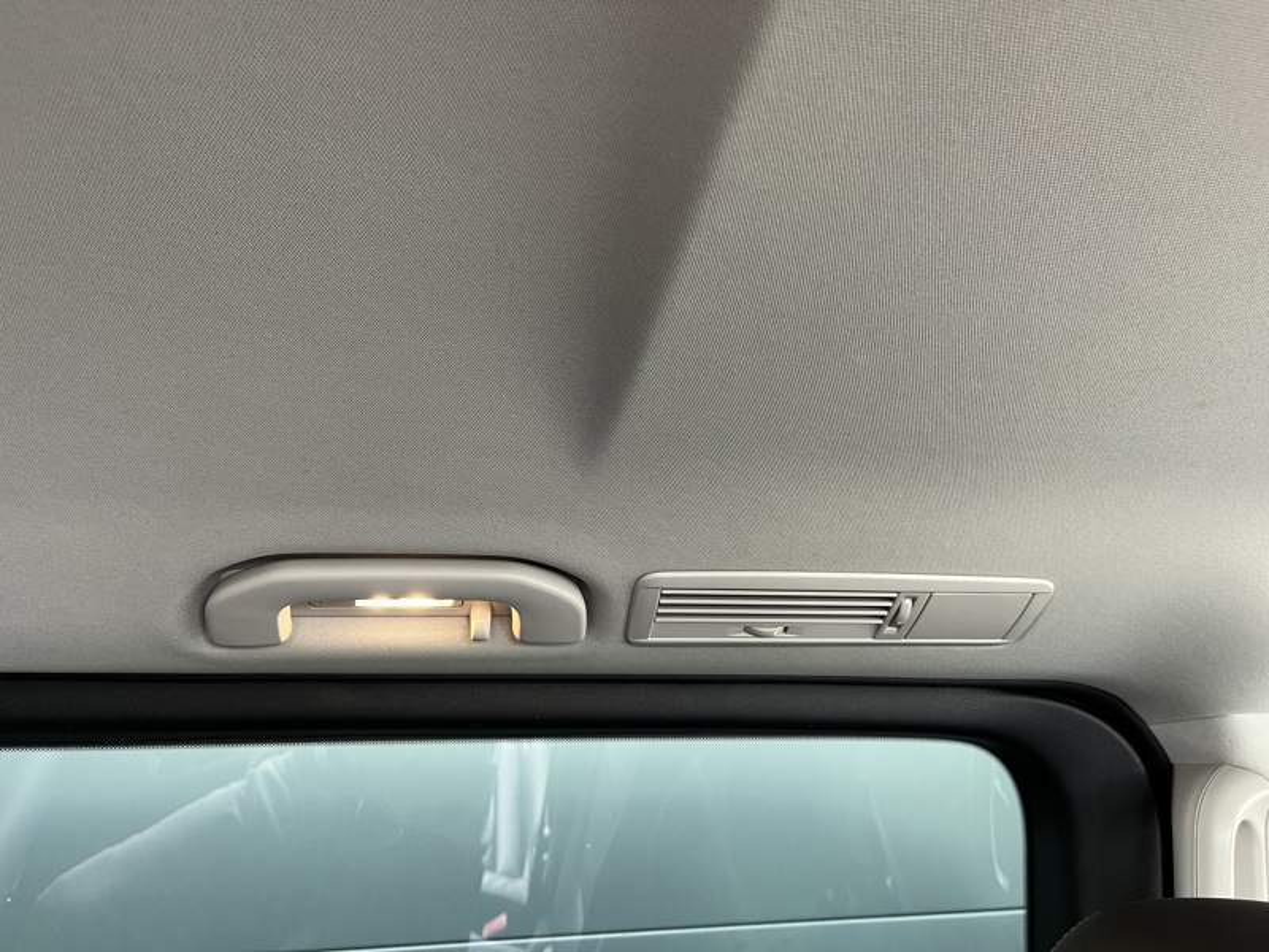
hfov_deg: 67.3
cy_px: 476
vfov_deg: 53.1
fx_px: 953
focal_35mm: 26
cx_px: 634
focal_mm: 5.1
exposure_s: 1/60
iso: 250
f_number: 1.6
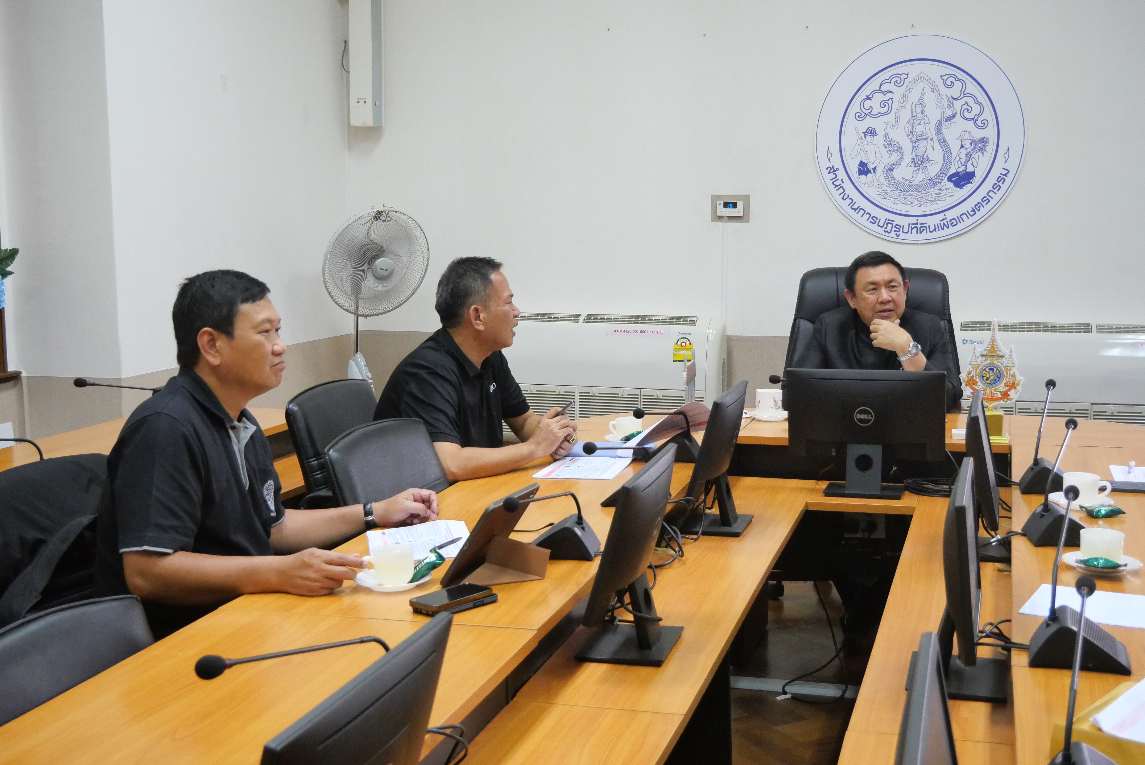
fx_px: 1432
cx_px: 572
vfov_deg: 29.9
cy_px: 382
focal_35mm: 45
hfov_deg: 43.6
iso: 3200
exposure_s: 1/80
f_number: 4.2
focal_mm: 22
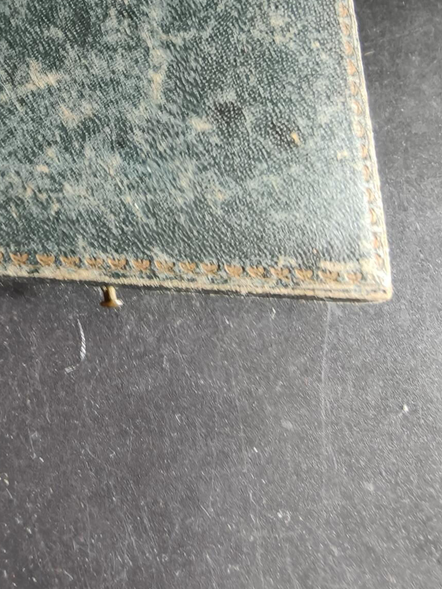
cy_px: 191
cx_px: 125
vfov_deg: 50.3
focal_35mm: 36
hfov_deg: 38.9
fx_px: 613
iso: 2000
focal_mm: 2.32
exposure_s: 1/25
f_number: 2
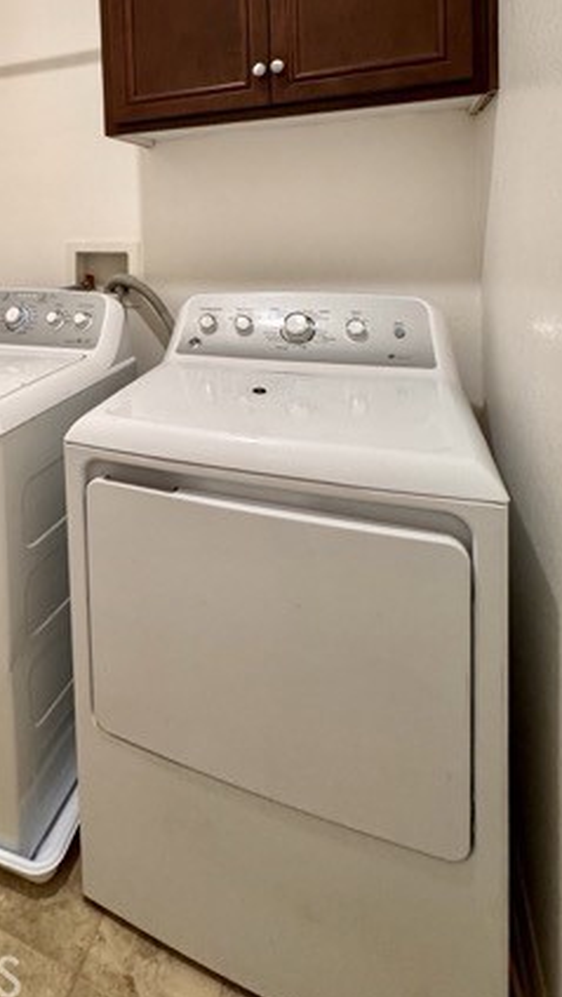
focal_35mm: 23
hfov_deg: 46.4
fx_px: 608
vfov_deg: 73.5
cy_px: 259
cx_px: 94
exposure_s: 1/60
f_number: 2.2
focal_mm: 2.22
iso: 250
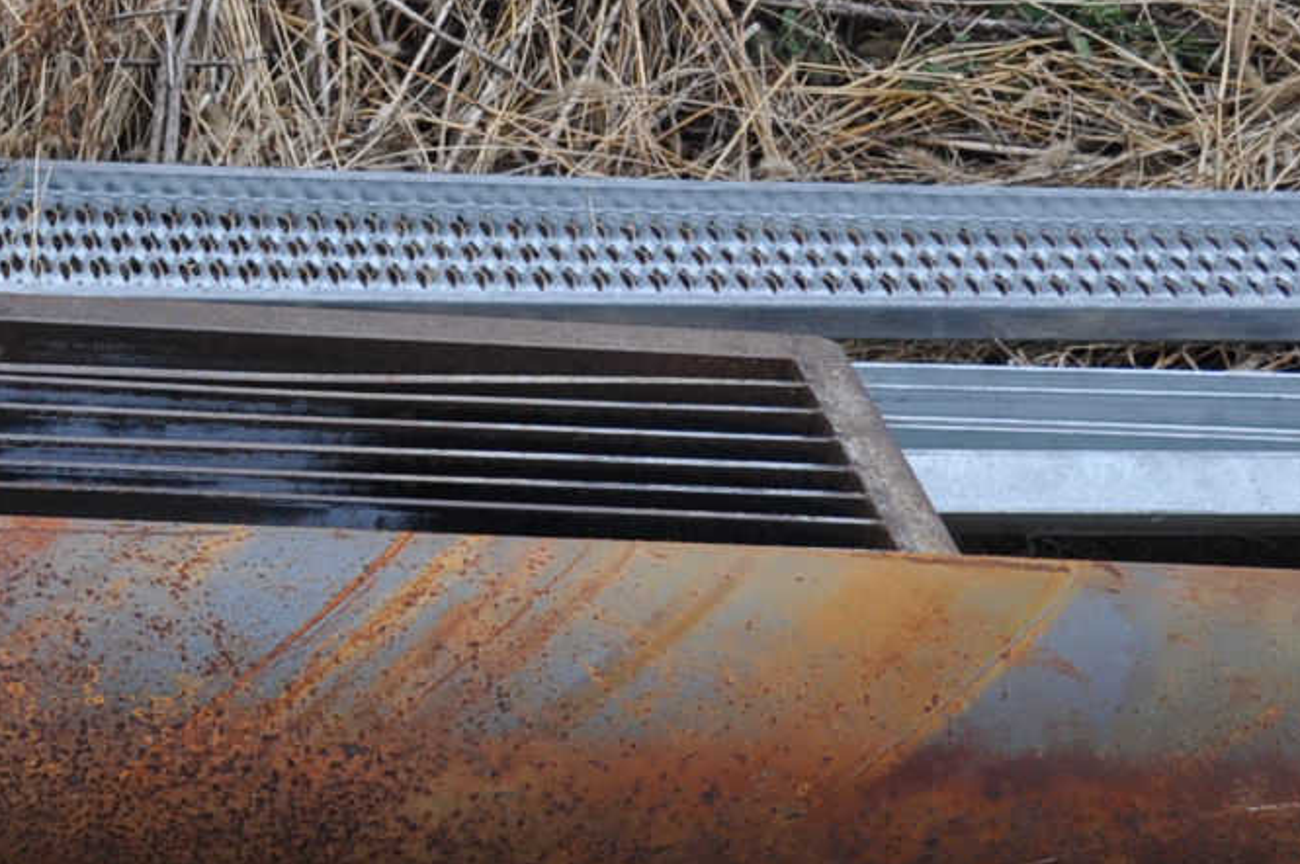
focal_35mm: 116
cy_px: 1104
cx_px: -115
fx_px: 4185
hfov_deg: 17.1
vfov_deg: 11.5
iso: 320
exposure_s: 1/125
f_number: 5.6
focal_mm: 24
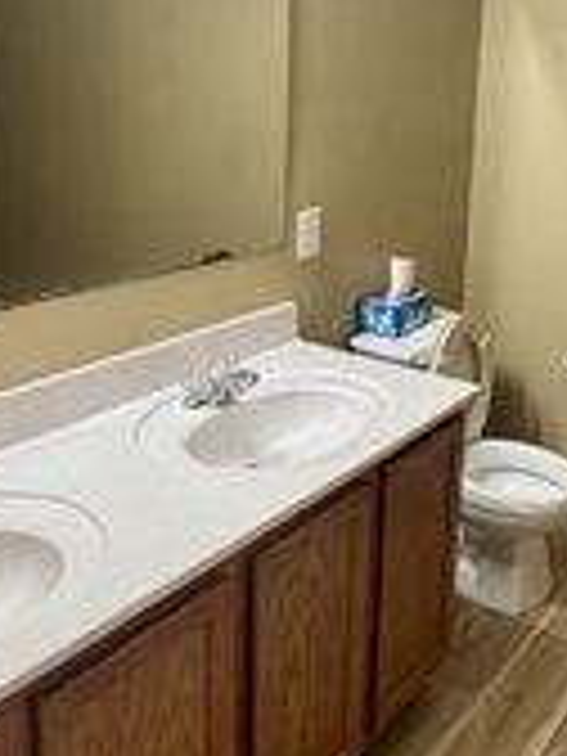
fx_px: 874
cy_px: 274
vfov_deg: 46.3
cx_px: 418
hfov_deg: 35.2
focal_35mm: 40
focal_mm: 2.22
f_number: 2.2
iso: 500
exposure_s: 1/60
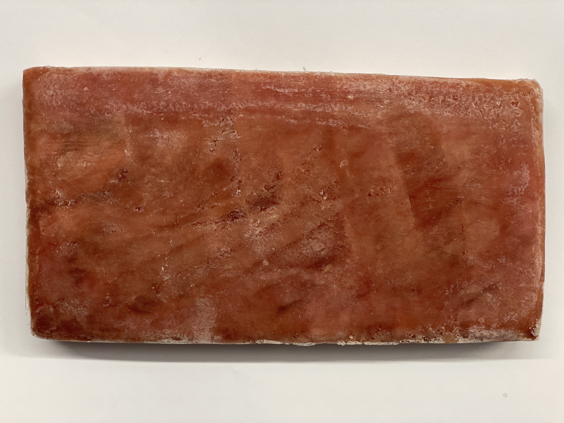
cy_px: 212
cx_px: 282
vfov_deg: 28.0
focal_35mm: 52
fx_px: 847
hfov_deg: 36.8
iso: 160
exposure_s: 1/50
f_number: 2
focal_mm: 6
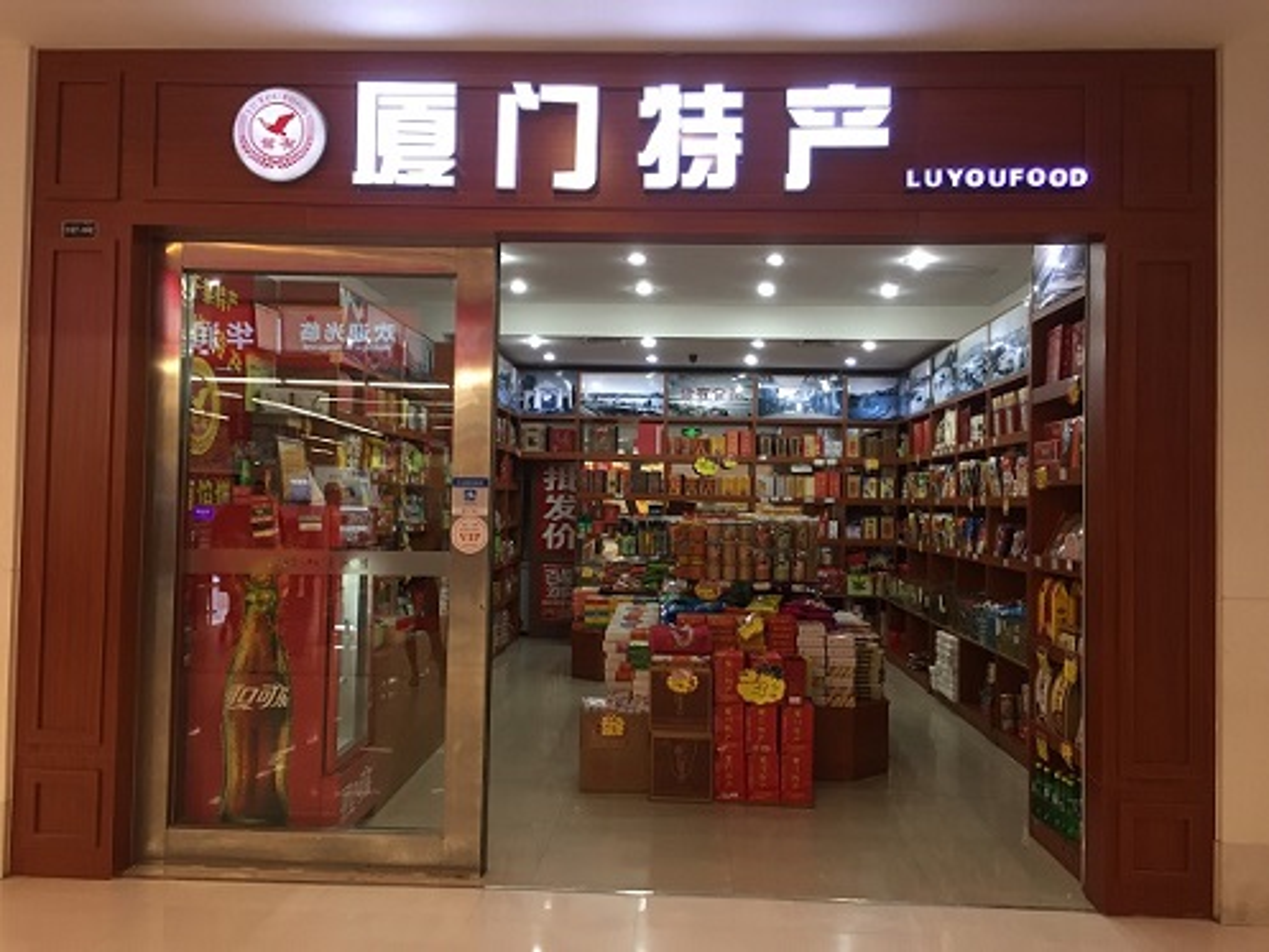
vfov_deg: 48.2
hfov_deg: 61.6
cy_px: 476
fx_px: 1063
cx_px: 634
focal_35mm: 29
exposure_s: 1/33
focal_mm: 4.15
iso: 80
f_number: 2.2
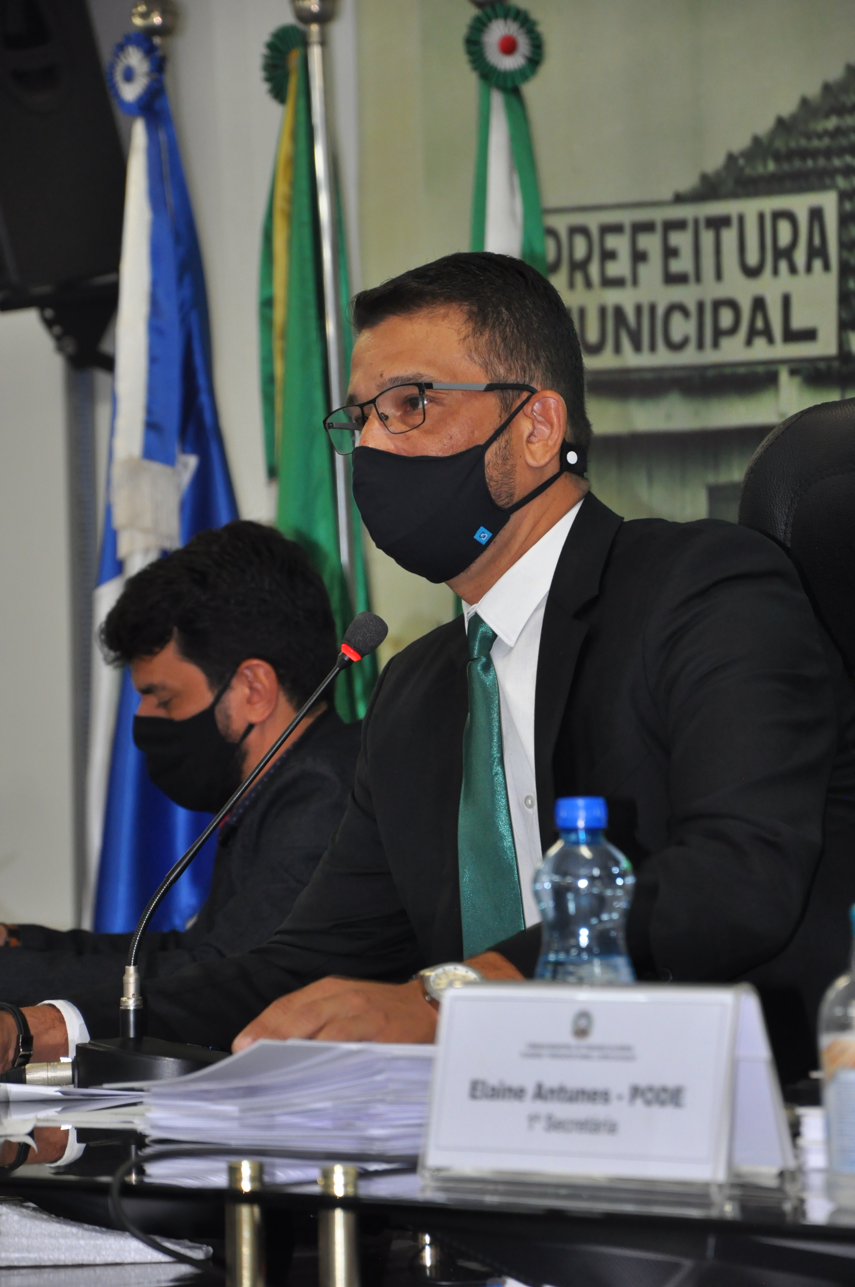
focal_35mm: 158
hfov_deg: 8.7
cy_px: 644
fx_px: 5625
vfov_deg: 13.1
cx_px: 428
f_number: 5.6
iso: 800
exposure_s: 1/60
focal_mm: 105
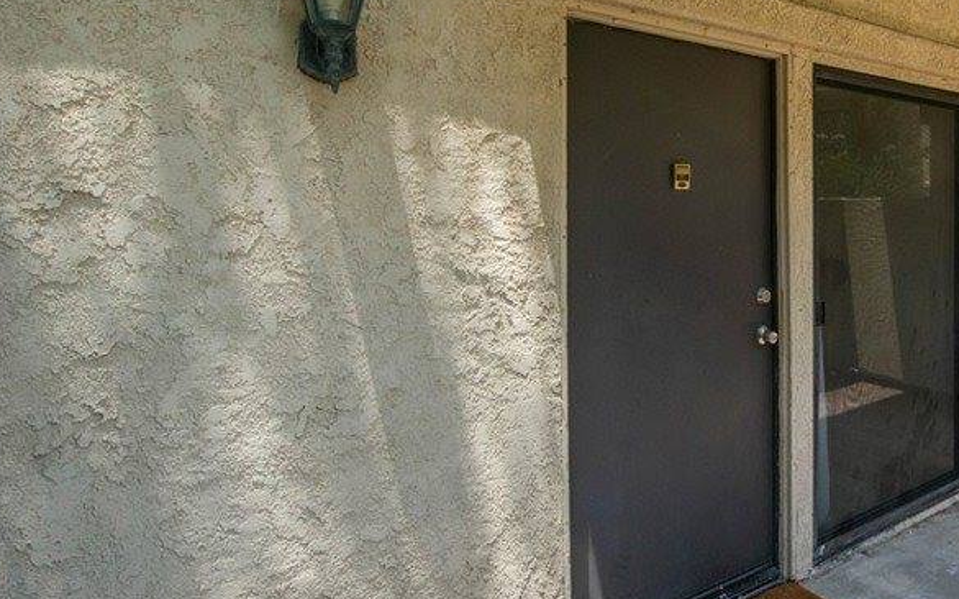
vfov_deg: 48.4
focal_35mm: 25
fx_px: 653
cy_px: 201
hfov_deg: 66.2
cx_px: 761
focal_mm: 14
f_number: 6.3
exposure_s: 1/1250
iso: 1250
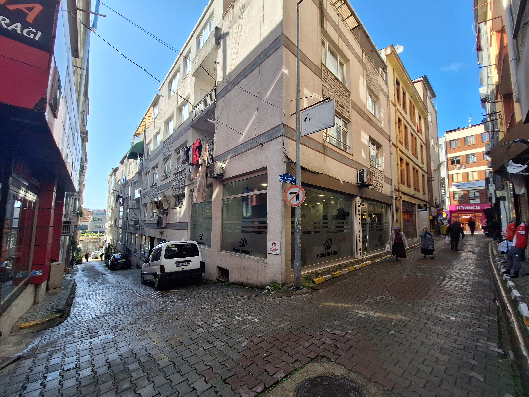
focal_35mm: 13
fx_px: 199
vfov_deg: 89.9
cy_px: 198
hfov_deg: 106.2
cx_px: 264
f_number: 2.2
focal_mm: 1.74
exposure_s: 1/669
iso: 40
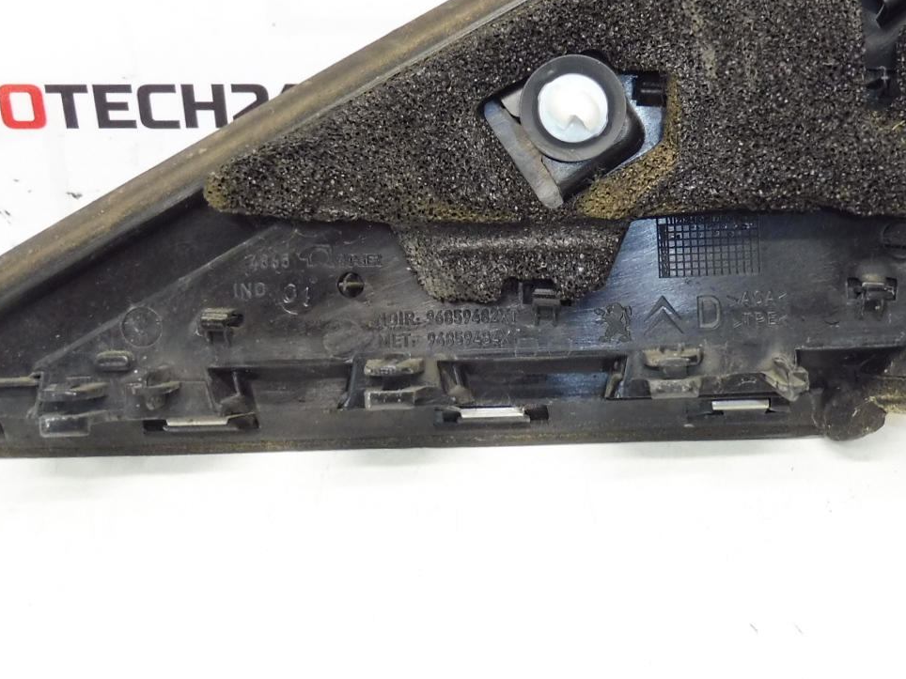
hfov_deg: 37.4
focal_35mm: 51
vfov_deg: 28.2
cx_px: 531
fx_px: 1335
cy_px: 171
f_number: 3.5
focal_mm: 4.3
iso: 200
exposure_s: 1/60
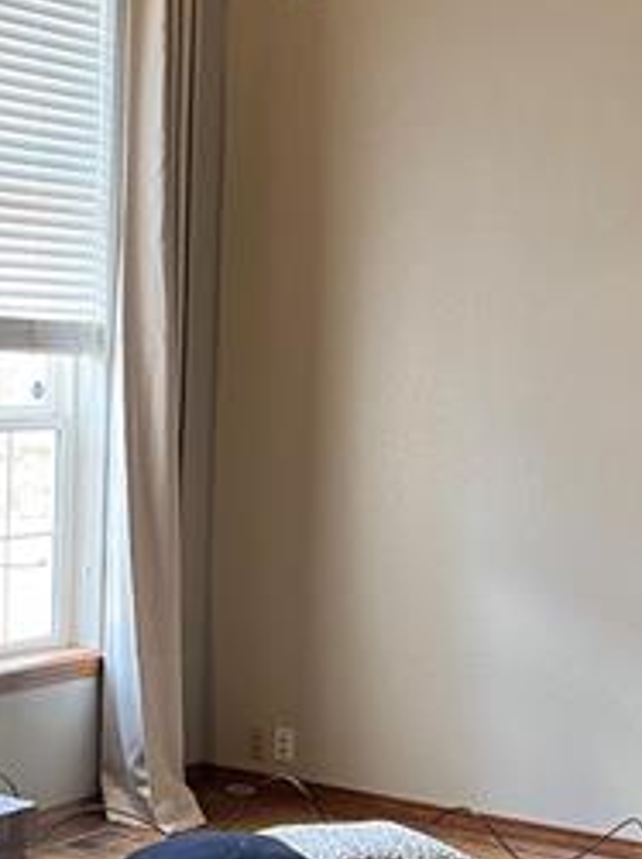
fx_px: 1982
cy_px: 457
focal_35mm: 80
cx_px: -3
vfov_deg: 24.4
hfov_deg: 17.9
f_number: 1.5
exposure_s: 1/60
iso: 100
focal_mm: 5.7
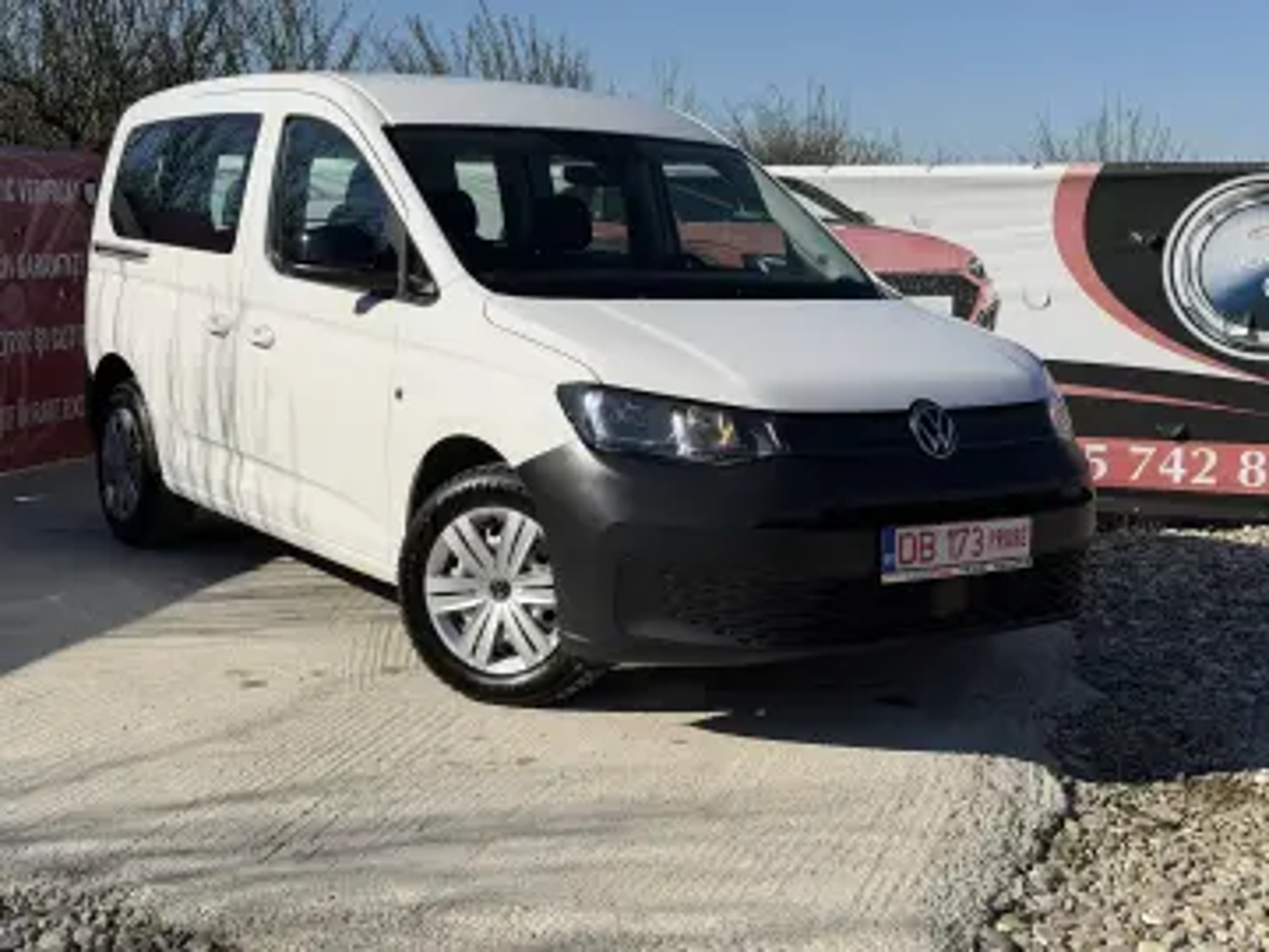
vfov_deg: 30.3
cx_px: 634
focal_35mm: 48
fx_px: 1760
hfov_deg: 39.7
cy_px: 476
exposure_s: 1/11364
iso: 80
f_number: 1.78
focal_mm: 6.76
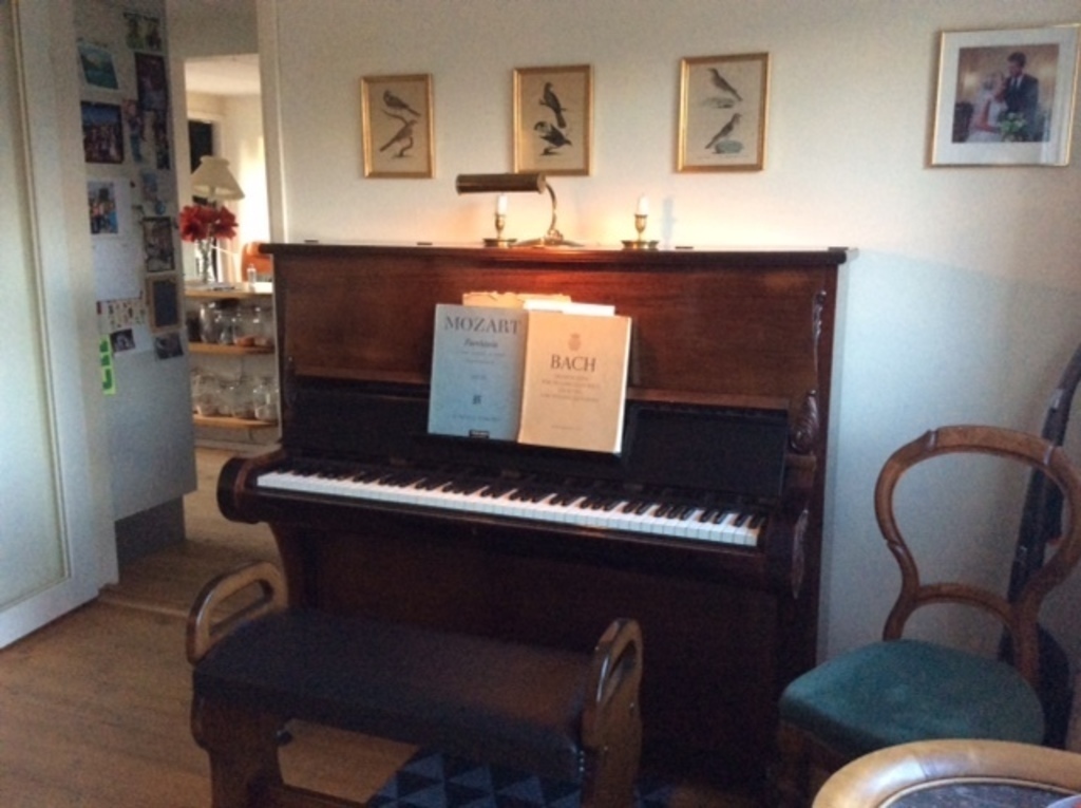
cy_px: 404
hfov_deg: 56.9
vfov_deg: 44.1
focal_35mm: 32
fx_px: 998
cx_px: 540
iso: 250
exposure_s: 1/25
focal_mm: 3.3
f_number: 2.4
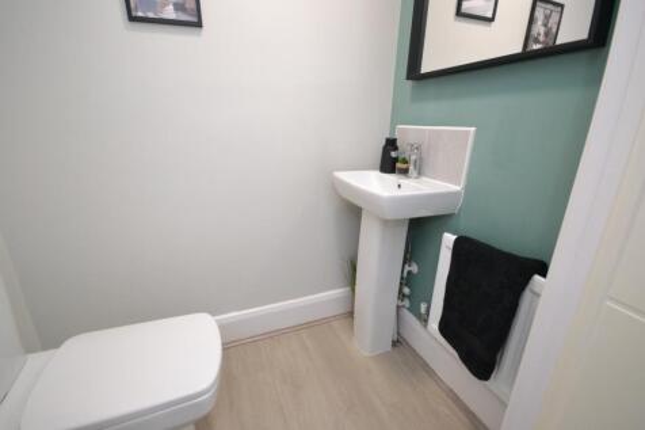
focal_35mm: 15
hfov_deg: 100.4
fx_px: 269
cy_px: 215
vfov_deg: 77.3
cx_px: 322
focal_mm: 10
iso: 1800
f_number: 4
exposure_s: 1/60
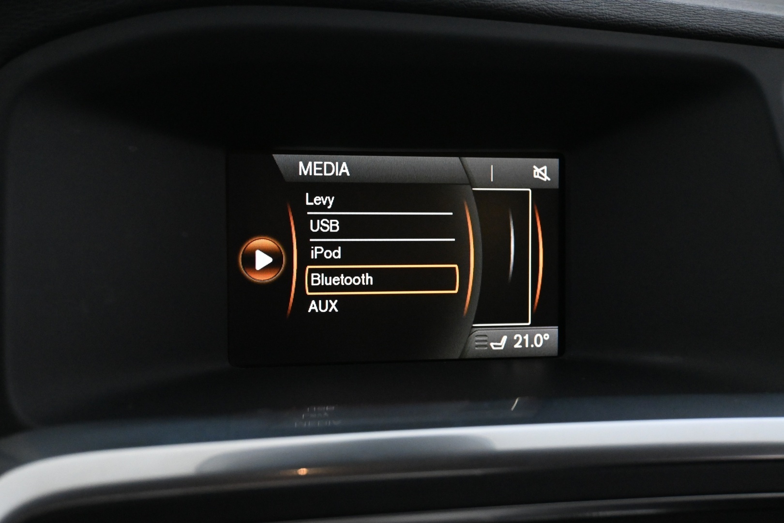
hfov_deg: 38.9
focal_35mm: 51
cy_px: 262
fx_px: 1111
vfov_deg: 26.5
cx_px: 392
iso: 4500
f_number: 5
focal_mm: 34
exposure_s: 1/50
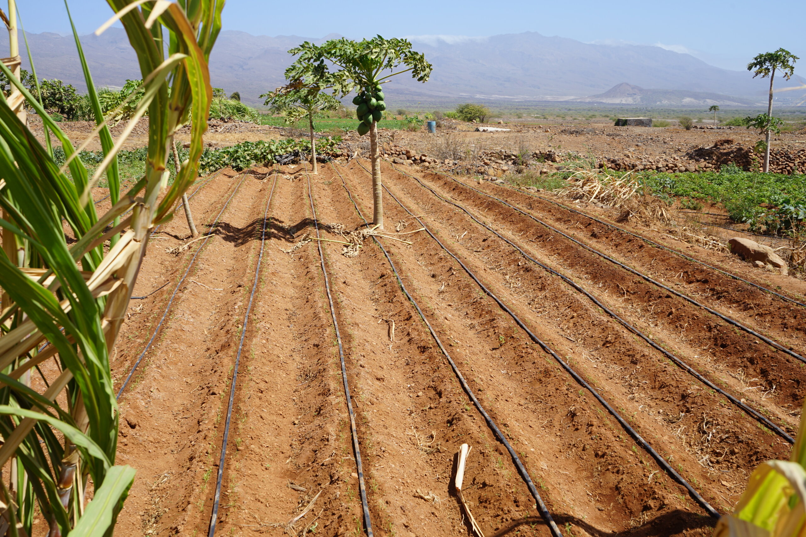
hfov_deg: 57.2
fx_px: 739
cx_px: 403
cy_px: 268
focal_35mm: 33
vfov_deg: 40.0
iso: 100
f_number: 11
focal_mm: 33
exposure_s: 1/125
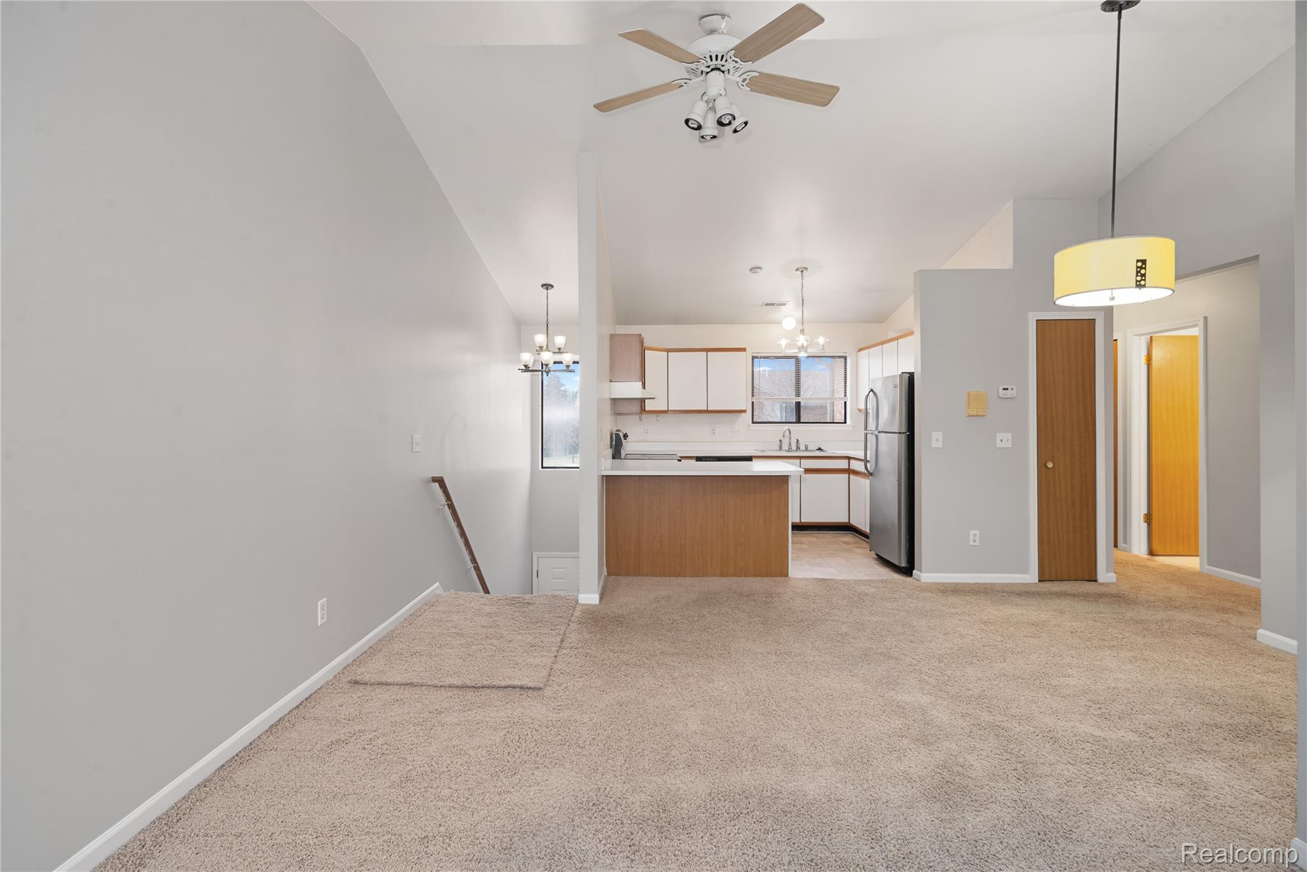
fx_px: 1089
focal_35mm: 30
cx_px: 654
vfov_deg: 43.6
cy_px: 436
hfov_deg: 61.9
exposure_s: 1/3
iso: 320
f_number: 9
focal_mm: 30
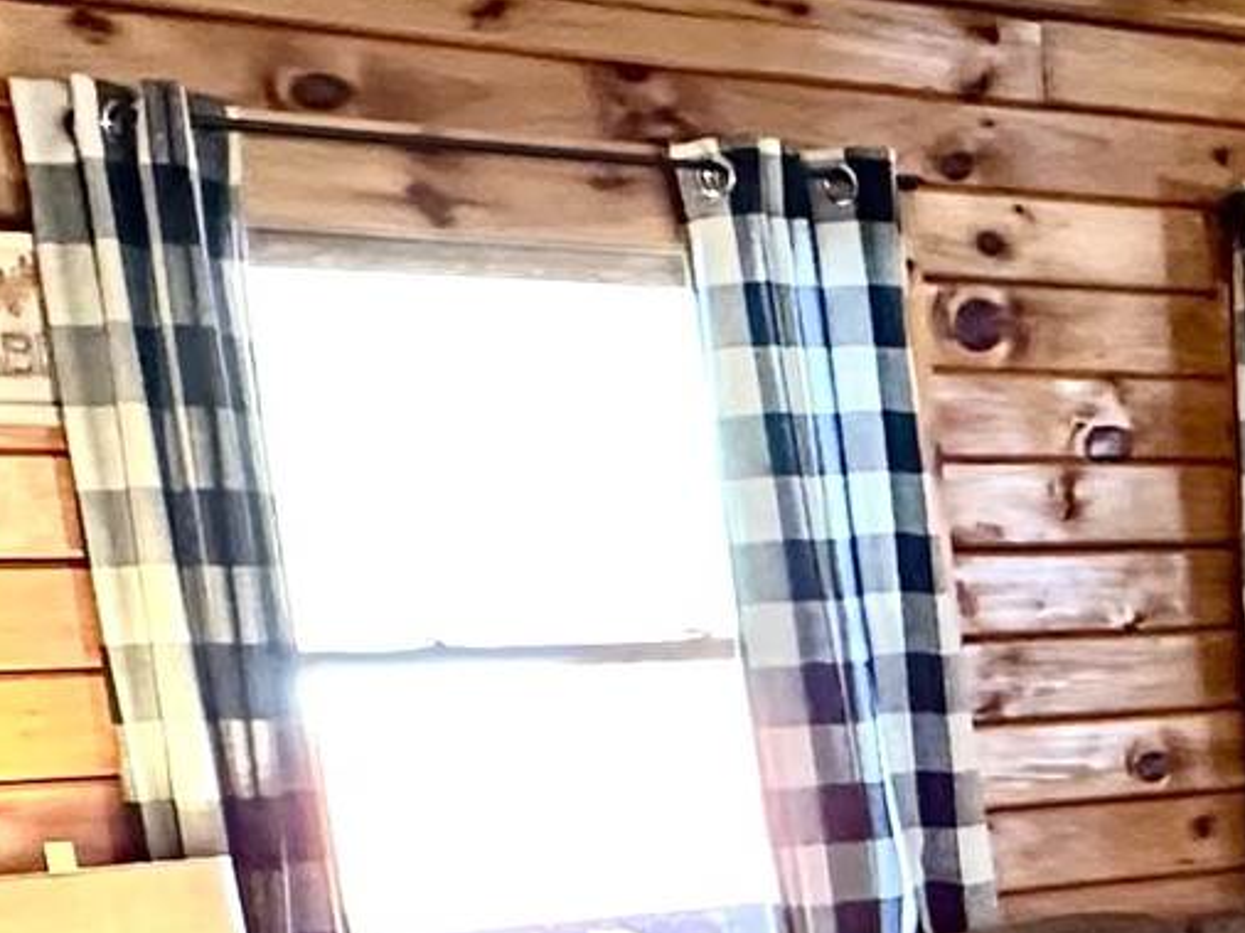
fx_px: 3056
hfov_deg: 19.1
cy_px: 1287
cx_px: 2059
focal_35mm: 85
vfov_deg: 16.2
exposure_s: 1/60
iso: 640
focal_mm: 2.22
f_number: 2.2
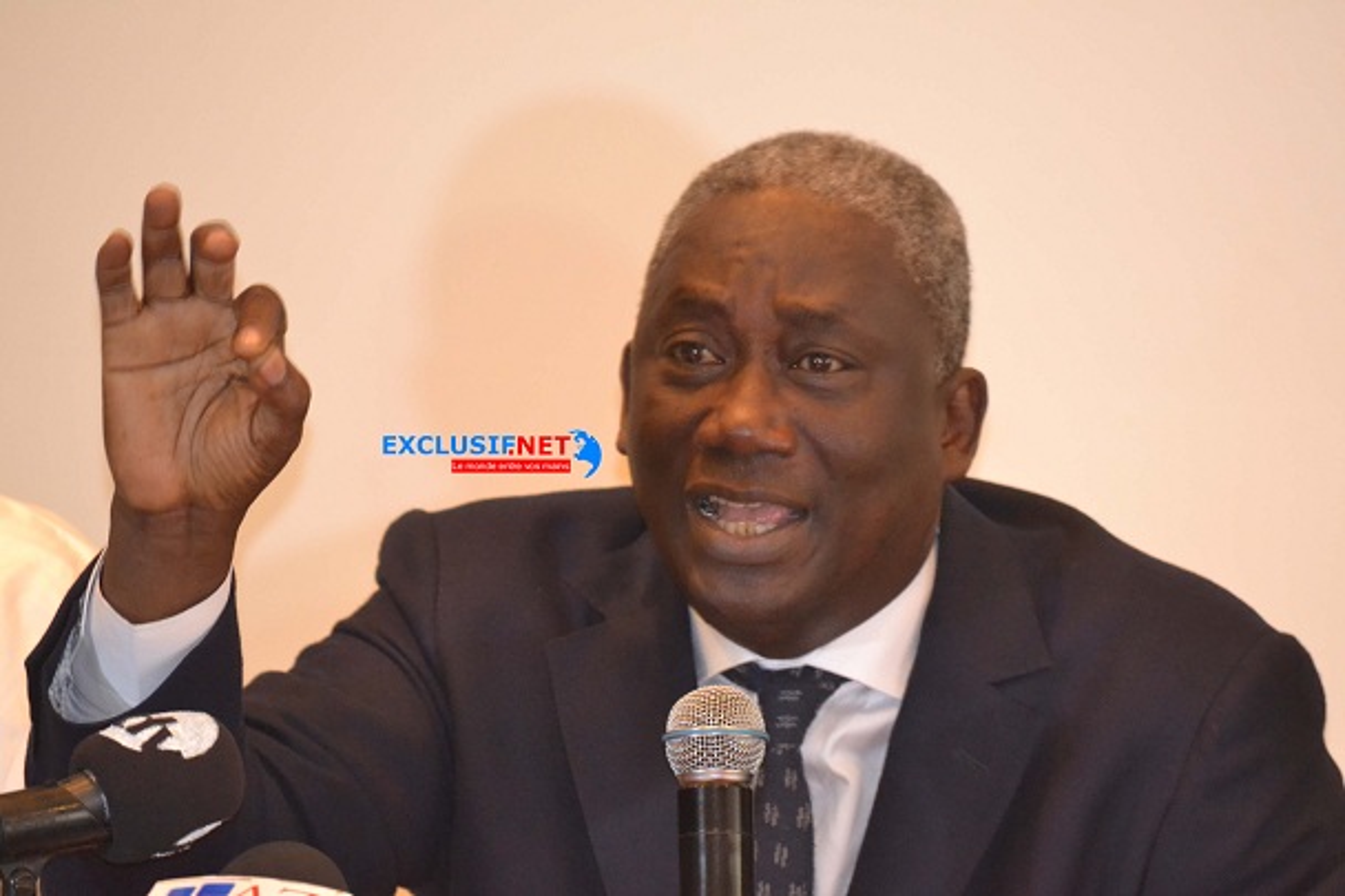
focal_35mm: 262
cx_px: 672
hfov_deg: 7.8
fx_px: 9804
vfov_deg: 5.2
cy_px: 448
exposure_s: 1/60
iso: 3200
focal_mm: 175
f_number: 5.3
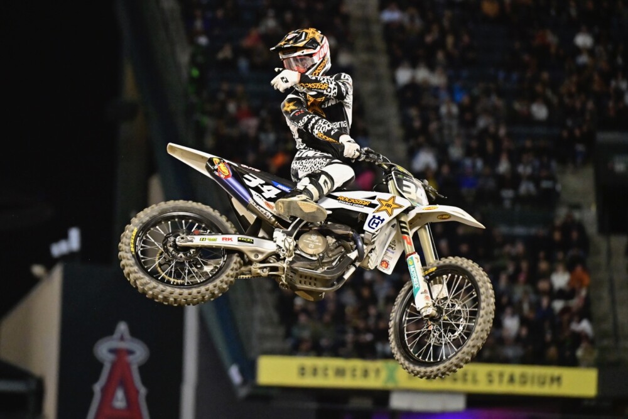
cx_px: 314
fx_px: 3489
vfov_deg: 6.9
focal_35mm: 200
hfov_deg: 10.3
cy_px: 210
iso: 3600
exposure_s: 1/1250
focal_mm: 200
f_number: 3.5
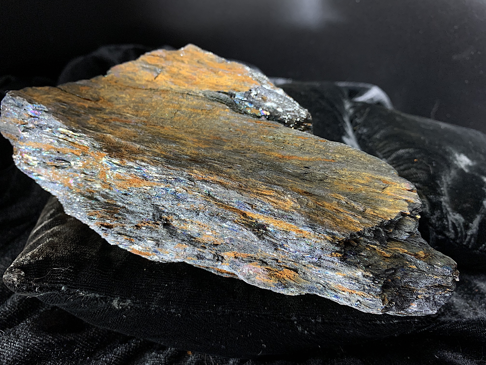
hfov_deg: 67.3
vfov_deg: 53.1
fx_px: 365
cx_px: 243
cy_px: 182
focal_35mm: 26
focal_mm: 4.25
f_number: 1.8
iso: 320
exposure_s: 1/40
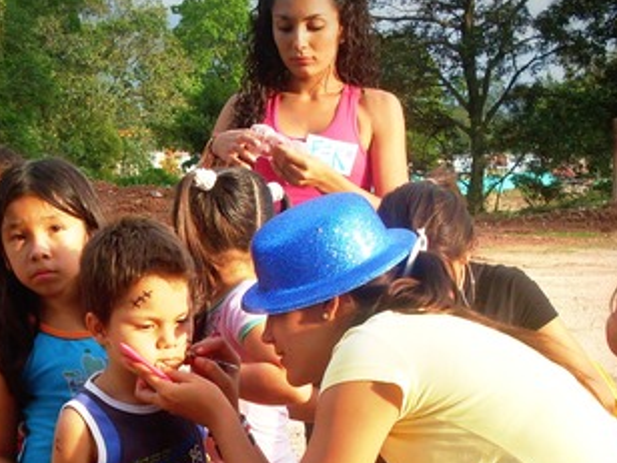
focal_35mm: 79
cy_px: 425
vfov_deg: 18.3
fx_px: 1408
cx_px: 150
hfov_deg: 24.4
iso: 80
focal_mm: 6.3
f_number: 2.8
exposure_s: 1/250
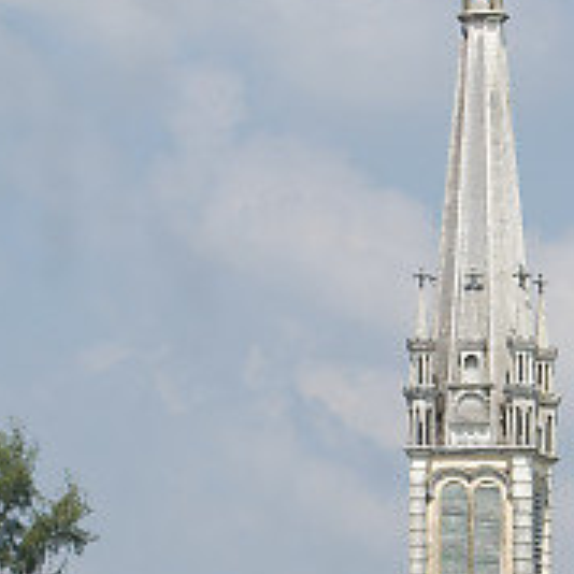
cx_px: 572
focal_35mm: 450
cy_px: 558
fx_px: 8450
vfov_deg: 3.9
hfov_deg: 3.9
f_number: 5.6
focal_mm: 105
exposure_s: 1/1000
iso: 125
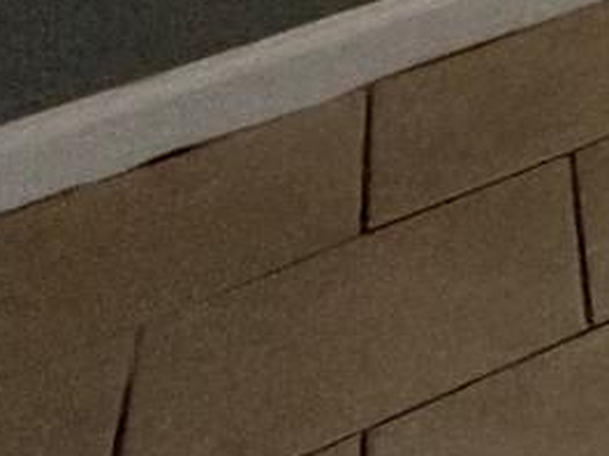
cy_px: -1201
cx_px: 2172
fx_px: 1917
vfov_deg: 8.8
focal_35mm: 109
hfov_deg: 9.4
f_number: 2.2
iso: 320
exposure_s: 1/60
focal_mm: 2.22
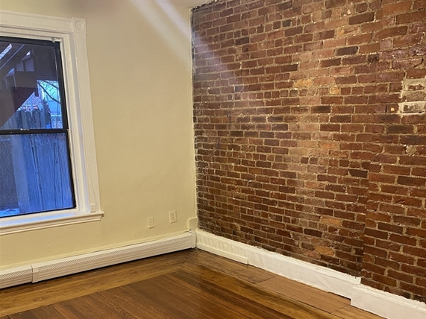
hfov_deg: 52.6
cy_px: 250
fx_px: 431
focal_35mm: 35
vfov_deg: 39.3
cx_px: 214
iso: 200
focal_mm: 4.25
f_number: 1.8
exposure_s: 1/60
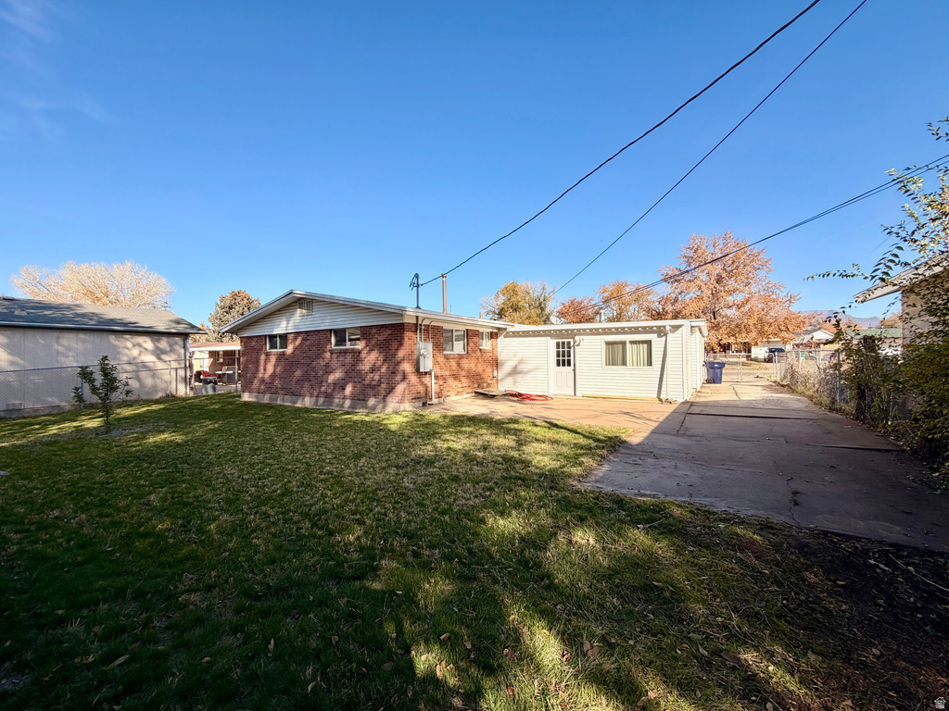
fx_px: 384
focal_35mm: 14
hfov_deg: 102.1
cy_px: 356
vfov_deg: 85.7
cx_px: 474
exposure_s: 1/770
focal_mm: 2.22
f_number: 2.2
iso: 32
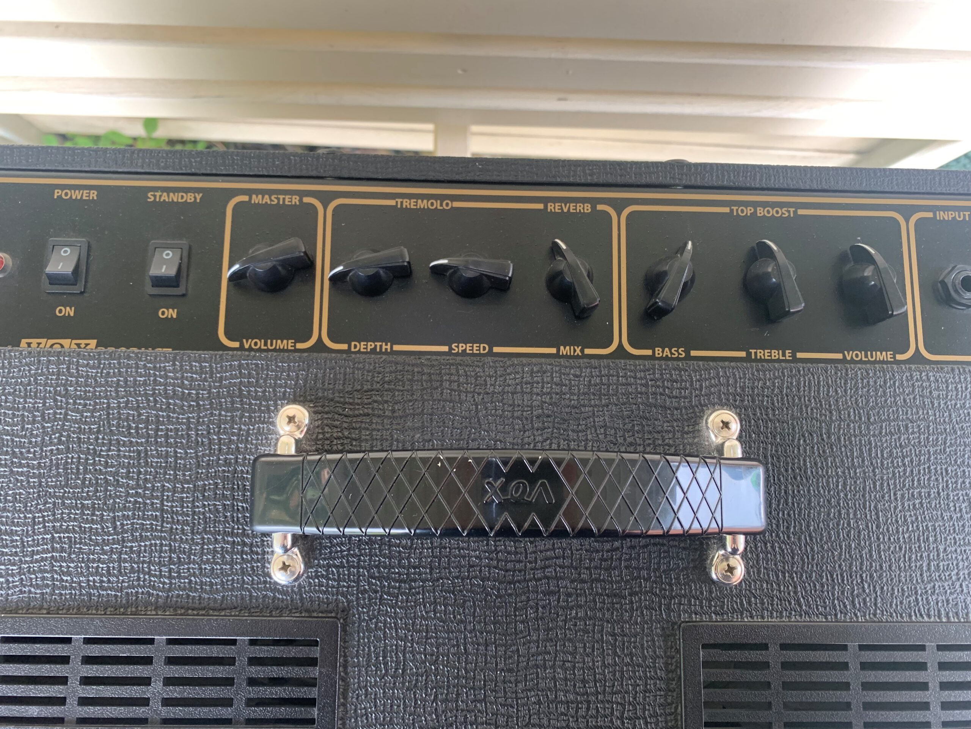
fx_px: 729
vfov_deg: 53.1
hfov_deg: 67.3
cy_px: 364
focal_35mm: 26
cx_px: 486
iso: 100
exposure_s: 1/60
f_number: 1.8
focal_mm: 4.25
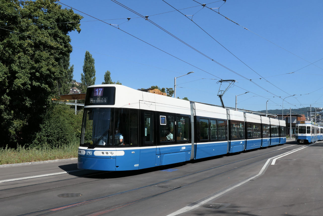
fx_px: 278
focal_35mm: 31
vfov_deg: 42.3
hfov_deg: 60.3
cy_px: 108
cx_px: 162
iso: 200
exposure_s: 1/800
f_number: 7.1
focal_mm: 11.3
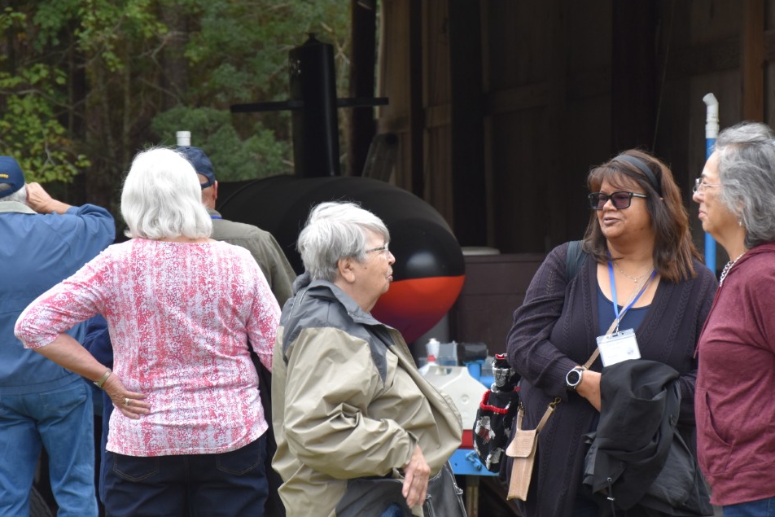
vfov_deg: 8.2
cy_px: 281
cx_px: 452
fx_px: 3595
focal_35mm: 167
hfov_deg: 12.3
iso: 400
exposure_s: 1/400
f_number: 5.6
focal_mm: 92
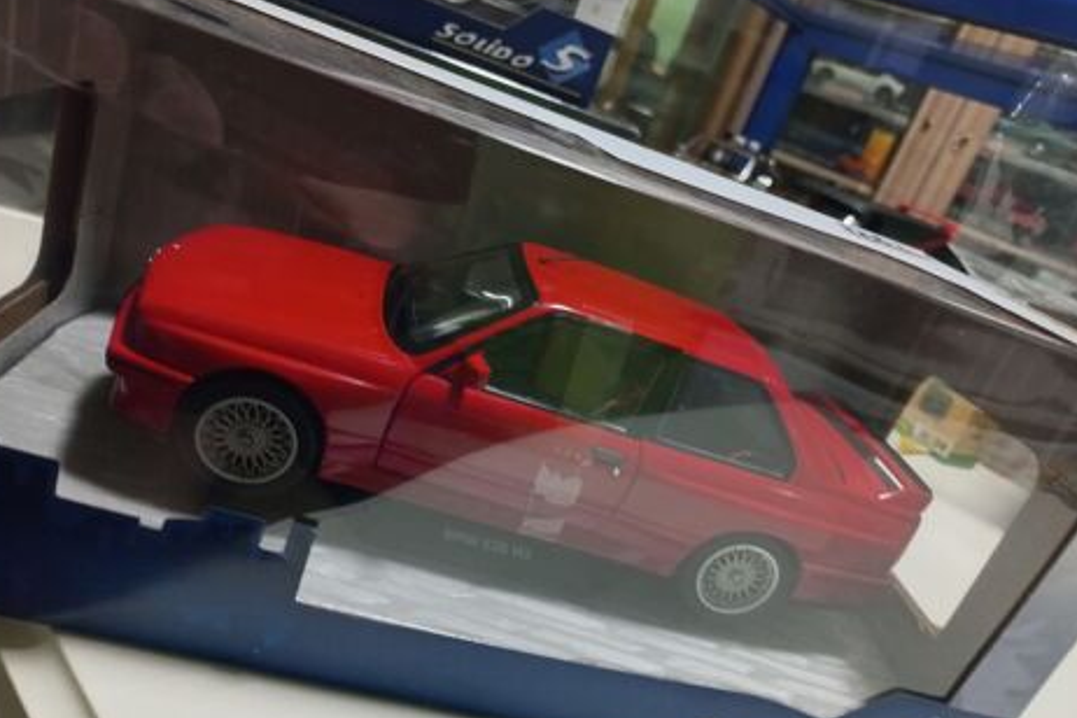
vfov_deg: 47.9
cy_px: 382
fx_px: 808
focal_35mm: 27
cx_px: 527
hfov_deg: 67.4
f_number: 1.8
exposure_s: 1/24
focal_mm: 4.6
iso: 500
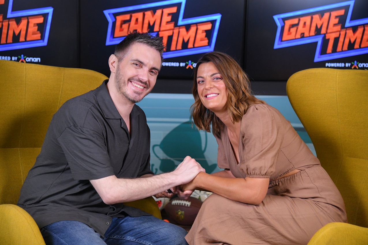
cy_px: 122
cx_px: 184
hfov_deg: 24.8
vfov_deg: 16.7
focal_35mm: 82
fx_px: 838
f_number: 4
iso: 3200
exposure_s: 1/320
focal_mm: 82
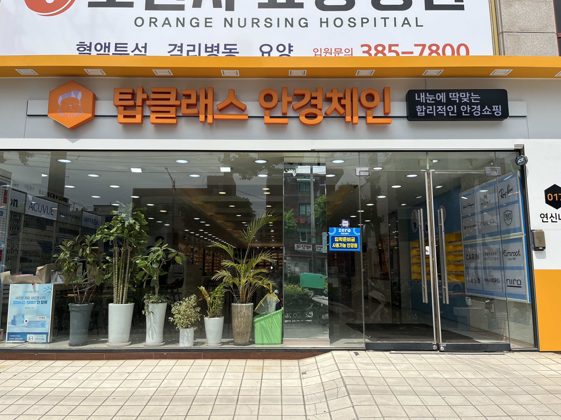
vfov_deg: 53.1
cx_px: 280
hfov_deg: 67.3
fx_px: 421
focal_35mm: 26
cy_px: 210
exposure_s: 1/3745
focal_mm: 5.1
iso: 50
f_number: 1.6
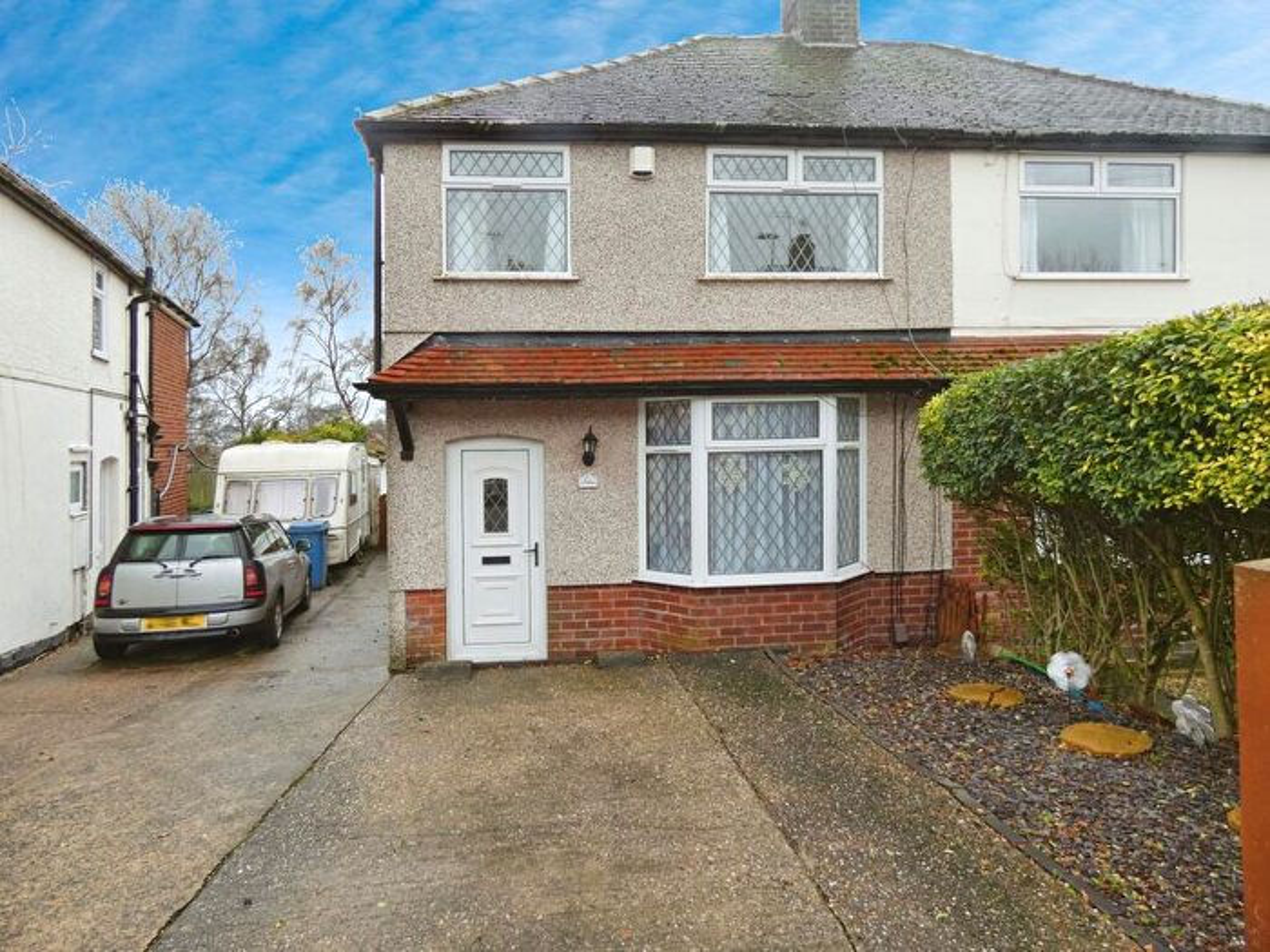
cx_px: 635
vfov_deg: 66.0
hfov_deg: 81.7
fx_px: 734
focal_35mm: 20
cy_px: 476
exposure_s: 1/80
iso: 80
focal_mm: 3.6
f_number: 2.8
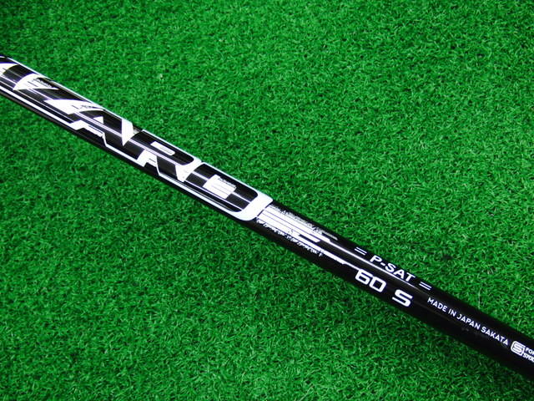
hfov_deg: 50.1
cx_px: 267
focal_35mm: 37
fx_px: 571
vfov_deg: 38.7
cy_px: 200
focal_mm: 6.42
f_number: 3.6
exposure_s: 1/30
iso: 400
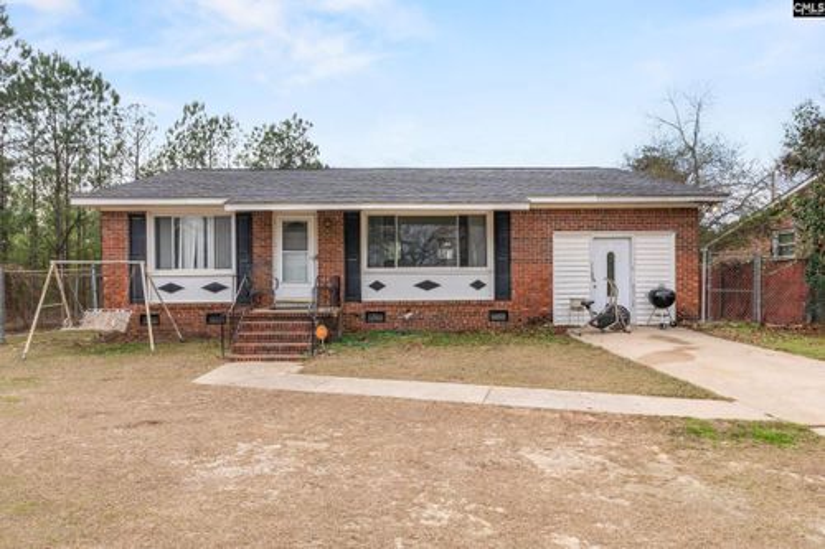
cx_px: 412
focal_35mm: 16
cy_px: 274
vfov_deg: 72.0
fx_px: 378
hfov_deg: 95.0
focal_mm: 11
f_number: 6.3
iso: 250
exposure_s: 1/500
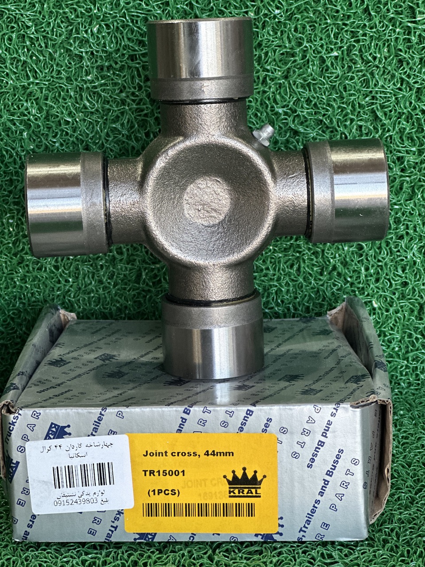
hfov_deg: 19.1
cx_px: 212
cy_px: 284
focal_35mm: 77
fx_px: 1260
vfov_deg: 25.3
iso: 250
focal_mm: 9
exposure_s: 1/121
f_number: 2.8
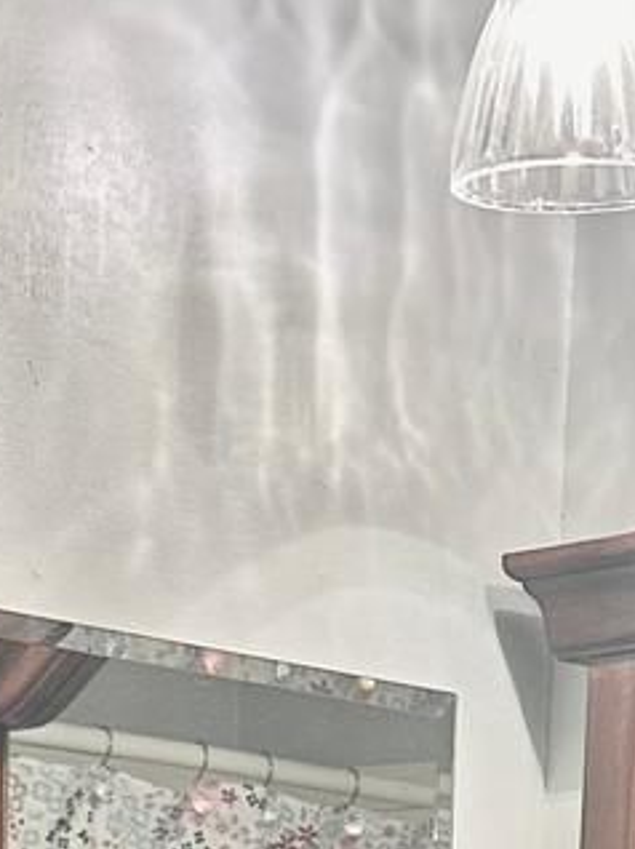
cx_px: 515
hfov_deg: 12.7
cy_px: 1706
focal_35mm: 116
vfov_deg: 14.2
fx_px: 2841
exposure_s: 1/120
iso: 200
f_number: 1.78
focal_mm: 6.86
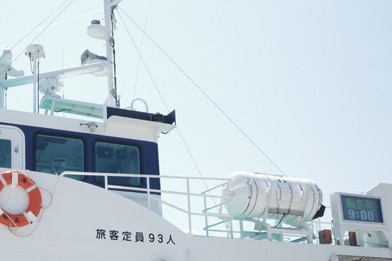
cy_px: 196
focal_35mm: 57
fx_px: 621
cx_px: 102
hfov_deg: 34.4
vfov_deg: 23.5
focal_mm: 18.3
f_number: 10
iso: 100
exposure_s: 1/30
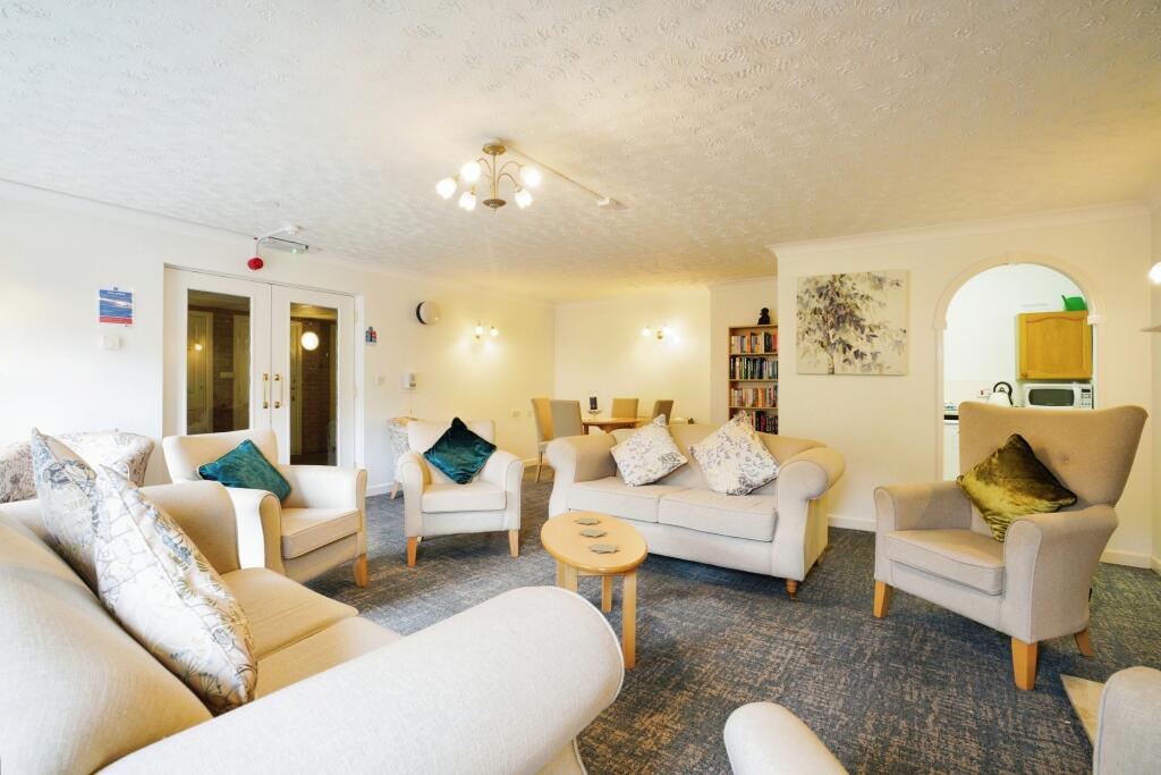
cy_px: 388
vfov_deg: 73.8
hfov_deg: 96.7
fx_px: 516
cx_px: 580
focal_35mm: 16
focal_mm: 16
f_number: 9
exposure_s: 1/10
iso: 800
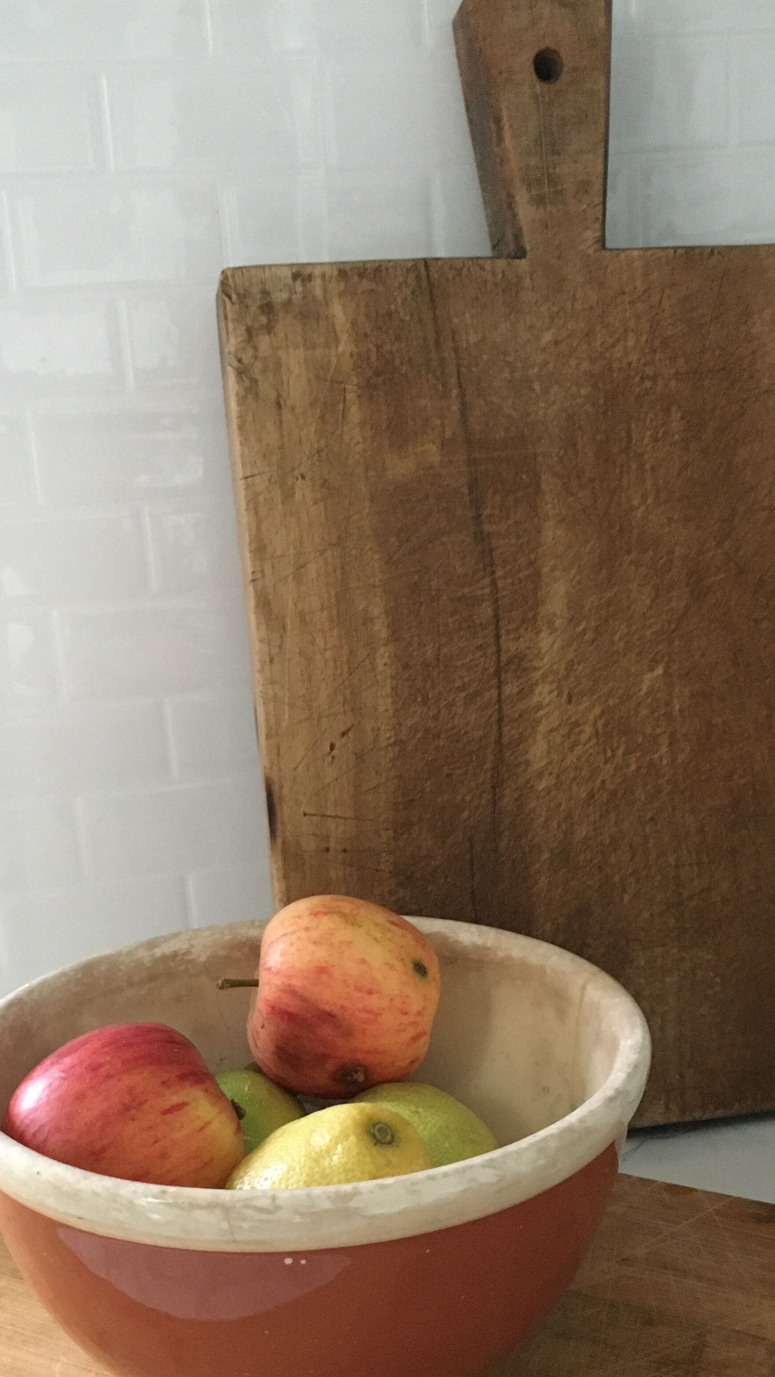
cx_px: 359
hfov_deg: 29.0
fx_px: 1498
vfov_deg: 49.1
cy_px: 819
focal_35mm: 41
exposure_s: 1/17
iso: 400
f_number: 2.2
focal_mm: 4.15
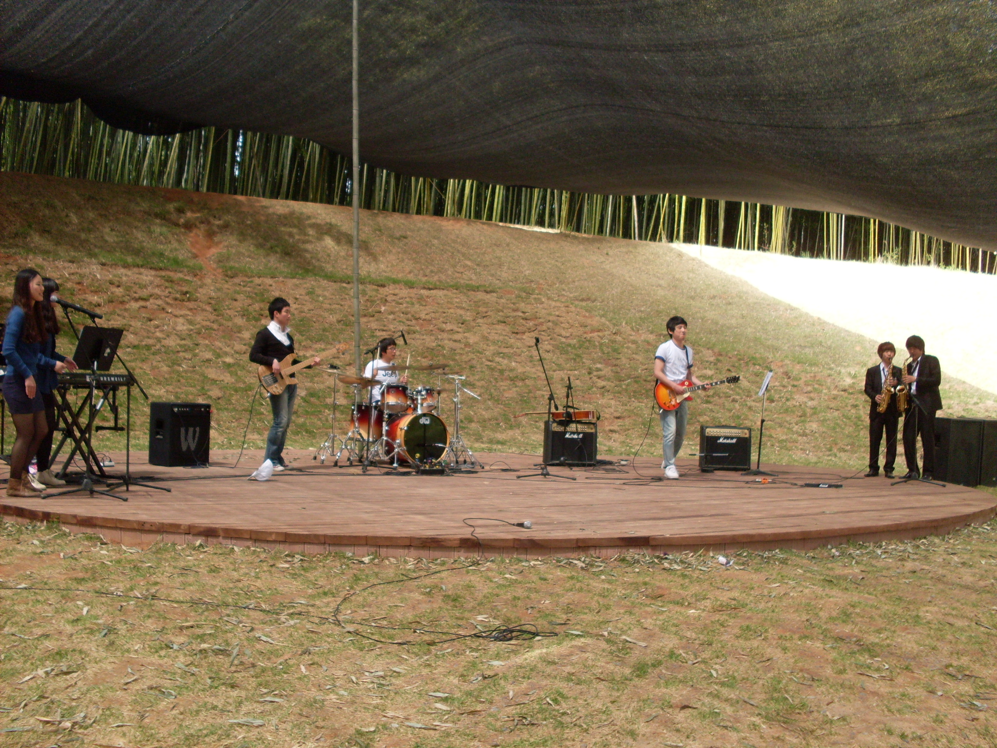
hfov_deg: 49.0
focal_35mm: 38
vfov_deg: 37.7
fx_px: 1094
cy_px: 374
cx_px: 498
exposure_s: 1/125
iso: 80
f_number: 2.8
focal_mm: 6.3
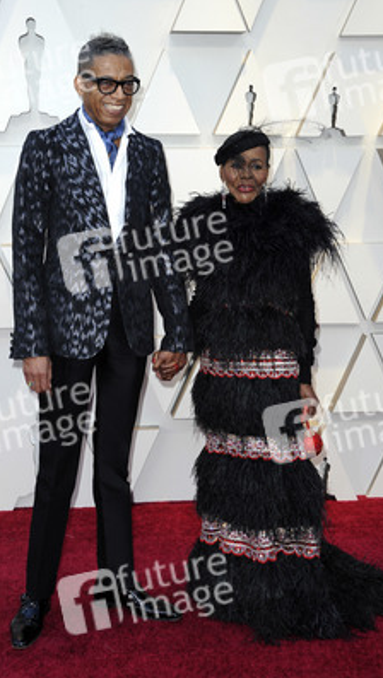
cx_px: 196
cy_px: 338
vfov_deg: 36.0
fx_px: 1045
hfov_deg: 20.8
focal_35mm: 58
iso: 800
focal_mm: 55
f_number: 7.1
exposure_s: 1/250
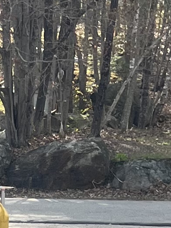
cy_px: 586
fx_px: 1325
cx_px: -193
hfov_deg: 7.1
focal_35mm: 201
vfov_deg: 8.7
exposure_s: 1/913
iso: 50
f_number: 1.6
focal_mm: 5.1
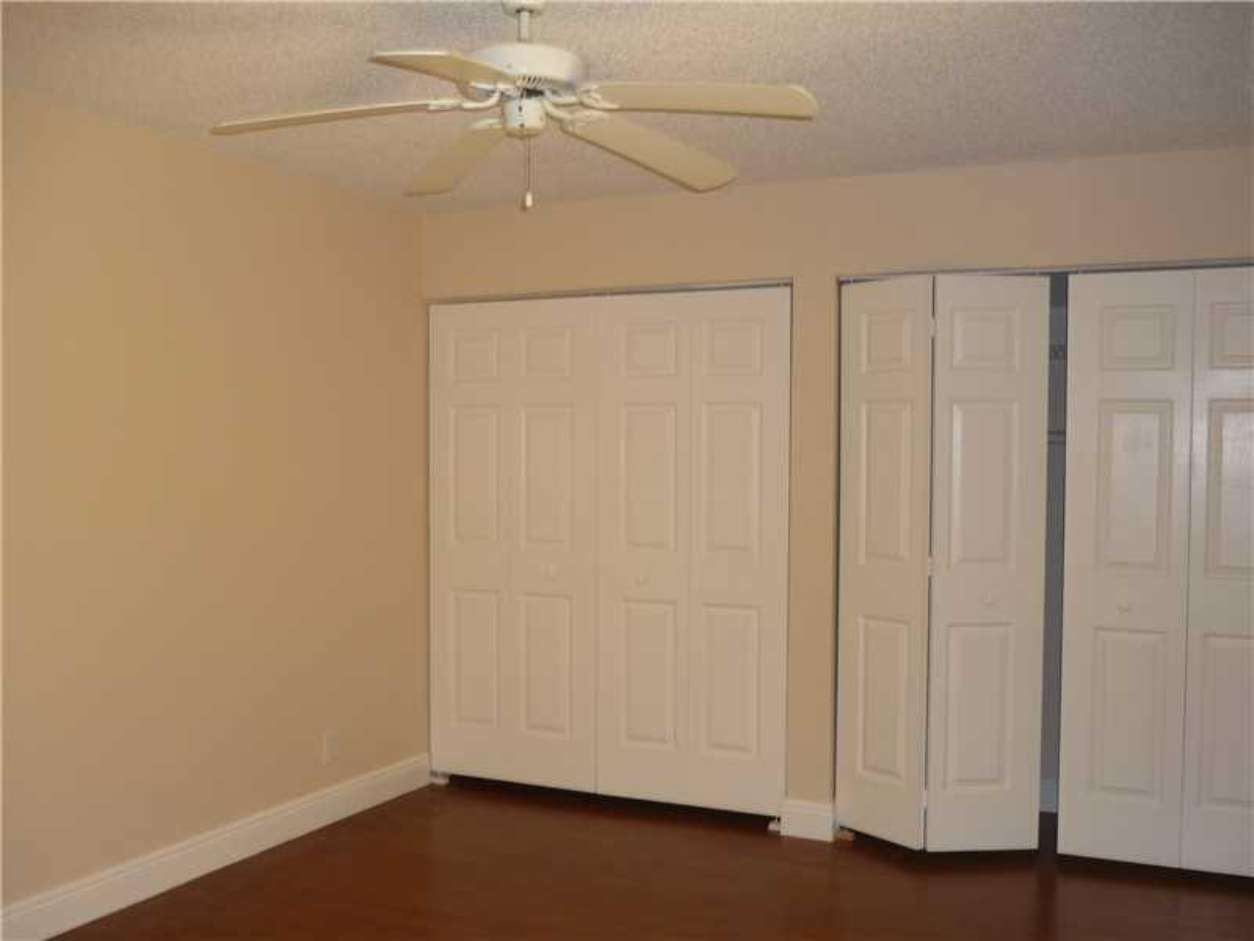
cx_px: 627
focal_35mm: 33
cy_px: 470
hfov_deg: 55.4
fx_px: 1195
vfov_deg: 42.9
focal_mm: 5.5
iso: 125
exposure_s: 1/30
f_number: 2.8
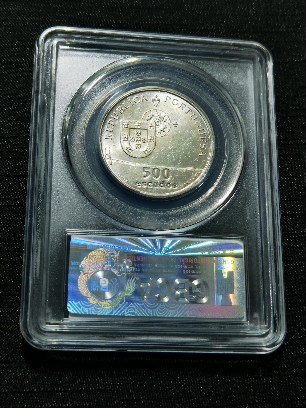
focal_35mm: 57
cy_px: 204
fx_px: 672
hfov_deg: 25.7
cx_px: 153
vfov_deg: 33.8
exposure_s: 1/100
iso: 64
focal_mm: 6.67
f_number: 1.9
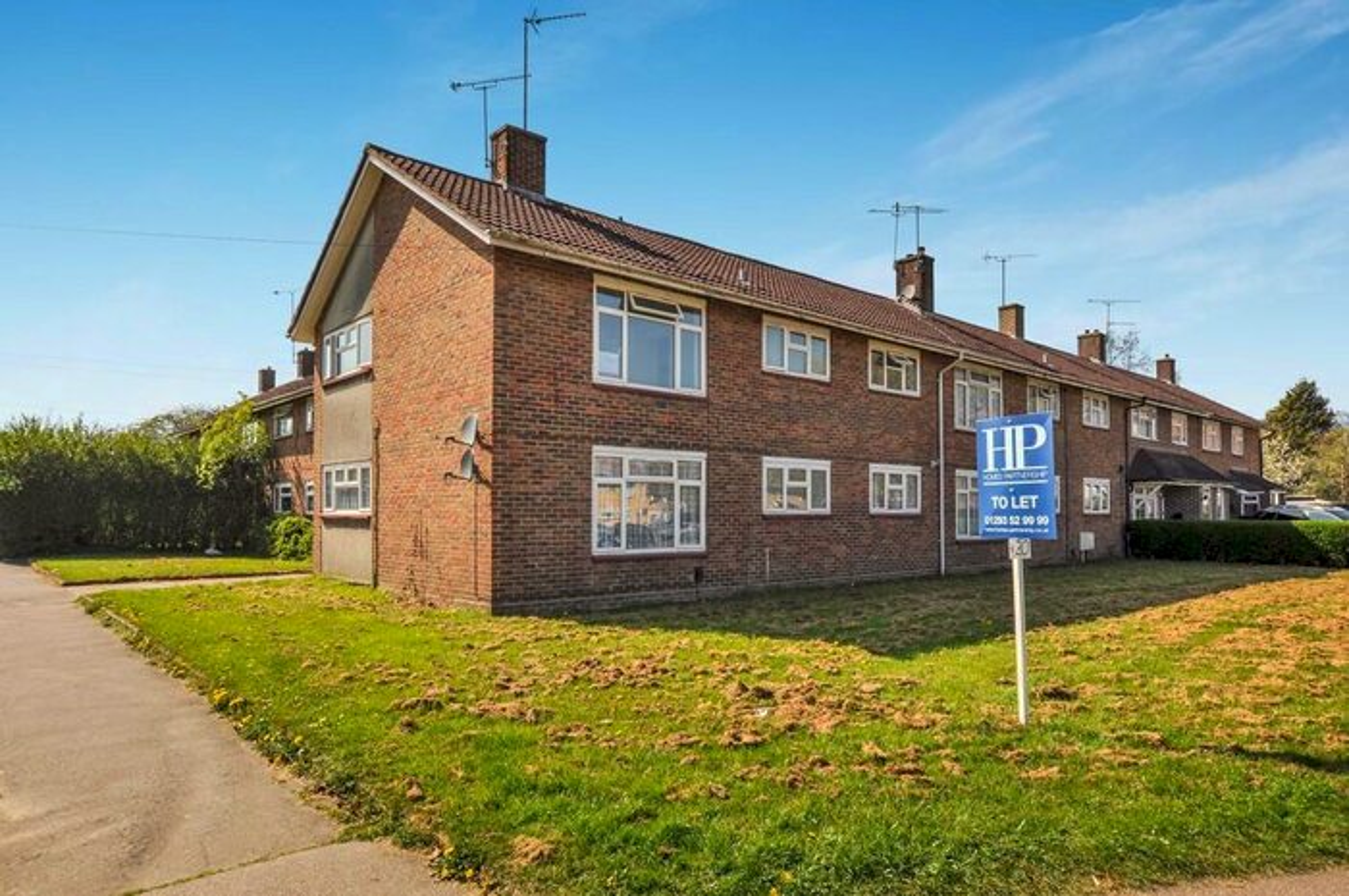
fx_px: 786
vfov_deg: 59.4
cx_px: 674
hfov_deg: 81.3
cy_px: 448
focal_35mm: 21
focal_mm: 14
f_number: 10
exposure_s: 1/400
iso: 200
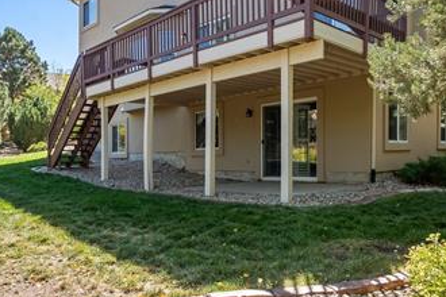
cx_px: 203
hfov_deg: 60.2
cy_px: 103
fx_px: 384
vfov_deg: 41.8
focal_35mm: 31
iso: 1000
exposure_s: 1/500
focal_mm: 16
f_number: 6.7
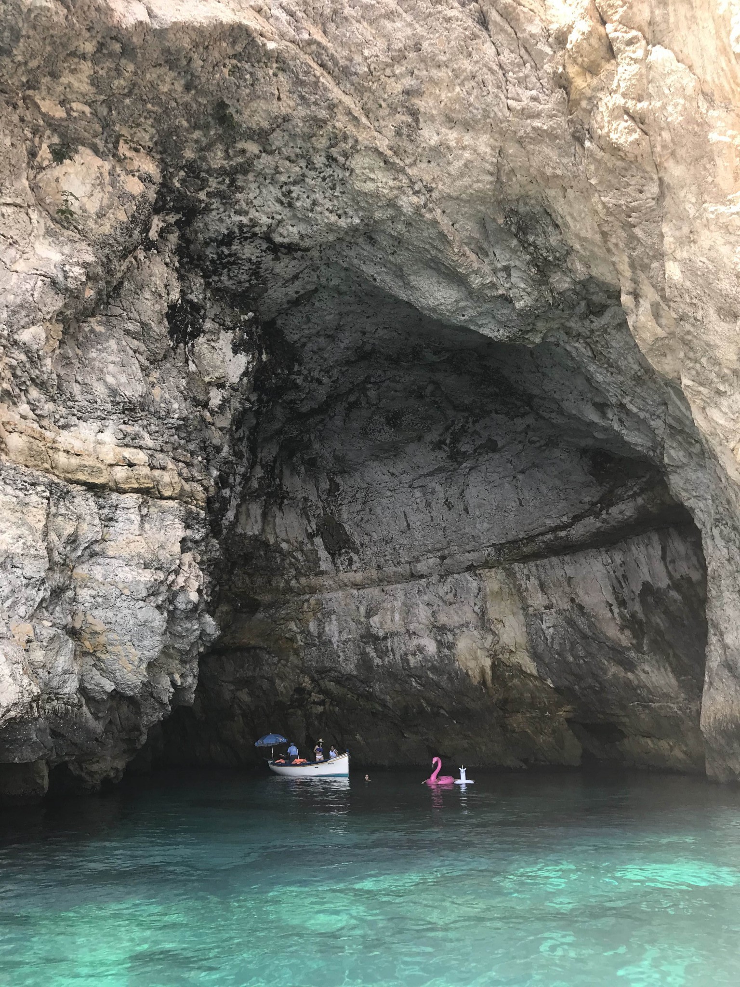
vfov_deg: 63.4
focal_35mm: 28
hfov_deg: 49.7
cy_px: 494
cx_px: 370
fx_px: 798
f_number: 1.8
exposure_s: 1/239
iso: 20
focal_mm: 3.99
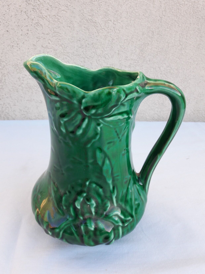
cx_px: 102
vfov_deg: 63.4
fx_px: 221
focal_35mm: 28
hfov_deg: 49.7
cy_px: 137
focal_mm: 3.7
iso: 40
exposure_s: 1/108
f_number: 1.9
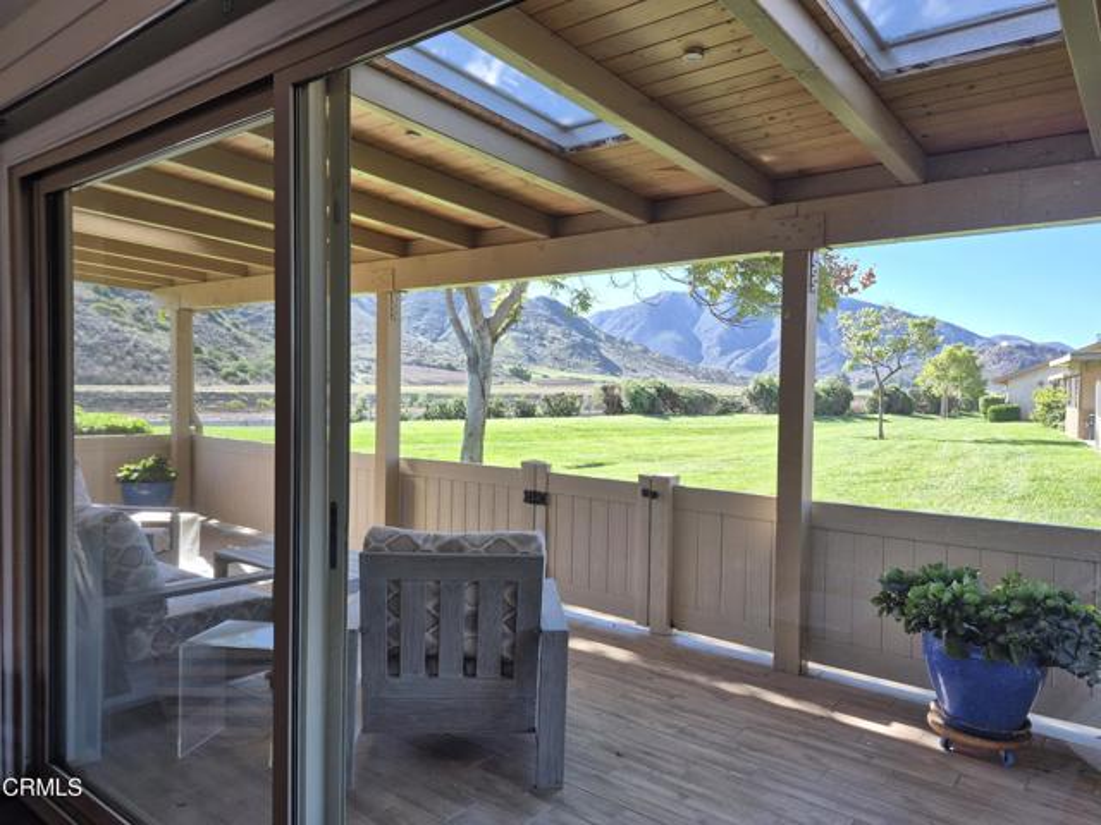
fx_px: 732
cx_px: 550
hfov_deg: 73.9
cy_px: 412
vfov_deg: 58.9
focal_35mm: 23
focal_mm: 5.4
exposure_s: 1/180
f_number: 1.8
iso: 40
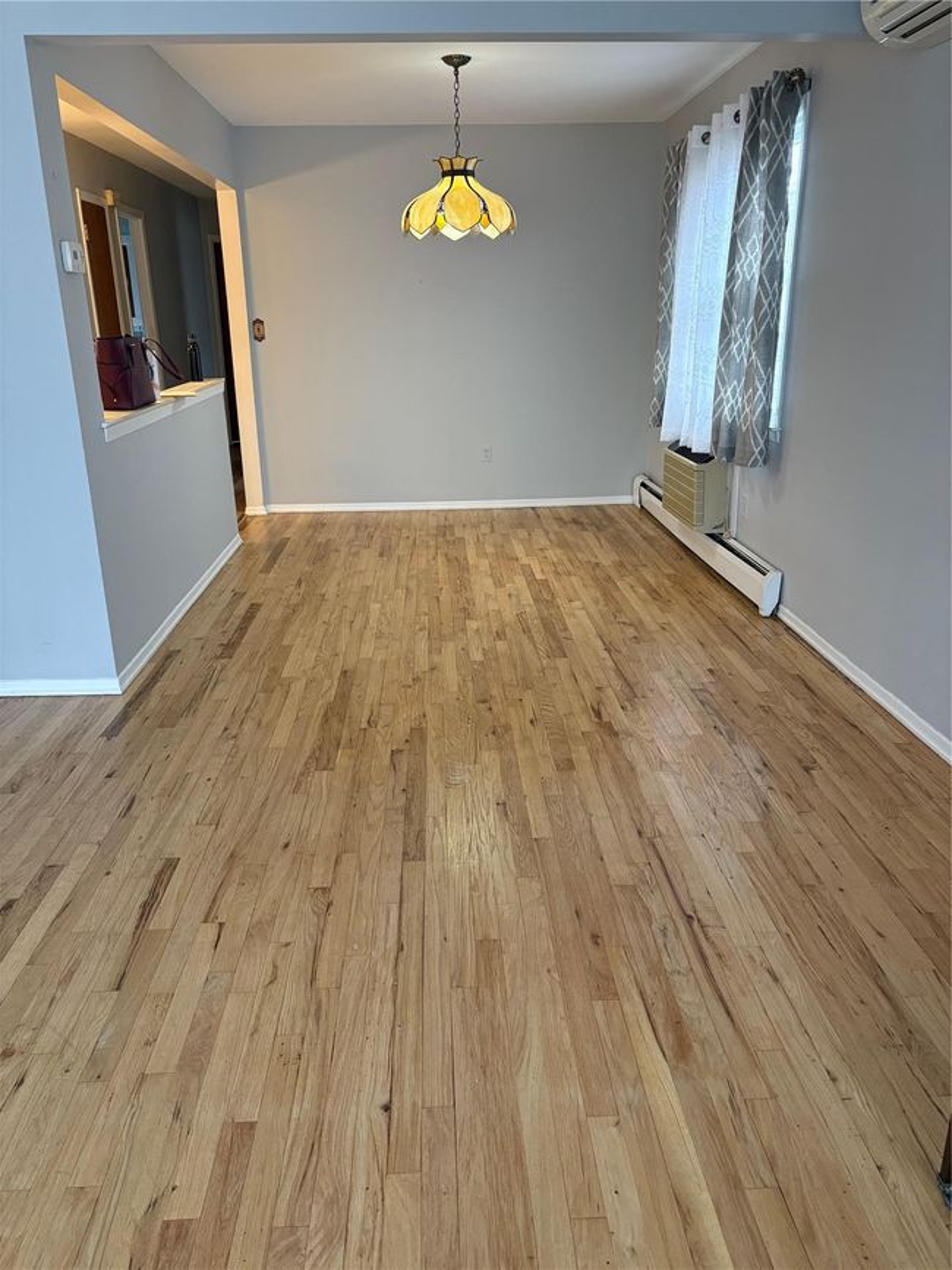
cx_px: 476
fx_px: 954
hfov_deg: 53.1
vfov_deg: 67.3
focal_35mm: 26
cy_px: 635
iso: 200
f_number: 1.6
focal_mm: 5.96
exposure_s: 1/60
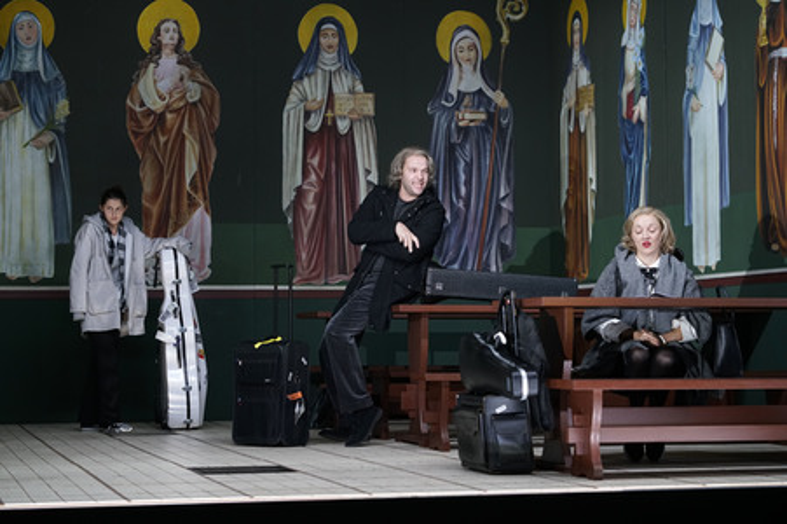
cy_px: 262
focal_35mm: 85
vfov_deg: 16.0
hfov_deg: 23.9
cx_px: 394
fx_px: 1857
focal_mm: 85
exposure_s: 1/125
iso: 1600
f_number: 4
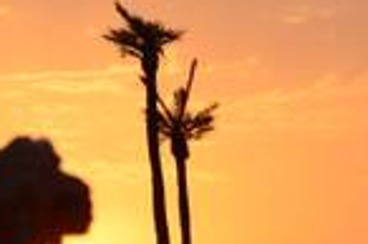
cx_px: -189
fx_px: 5285
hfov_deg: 4.0
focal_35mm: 518
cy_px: -58
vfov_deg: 2.6
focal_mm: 105
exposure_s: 1/125
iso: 200
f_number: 11
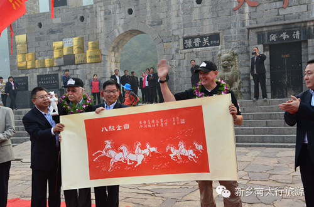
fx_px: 352
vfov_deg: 32.8
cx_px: 157
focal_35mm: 40
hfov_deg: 48.1
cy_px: 104
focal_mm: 27
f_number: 9.5
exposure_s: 1/60
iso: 280
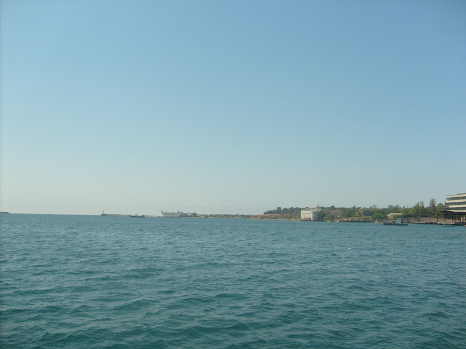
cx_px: 233
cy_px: 174
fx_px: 471
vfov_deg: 40.7
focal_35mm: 35
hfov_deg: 52.6
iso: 80
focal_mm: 5.8
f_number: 7.1
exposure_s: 1/500
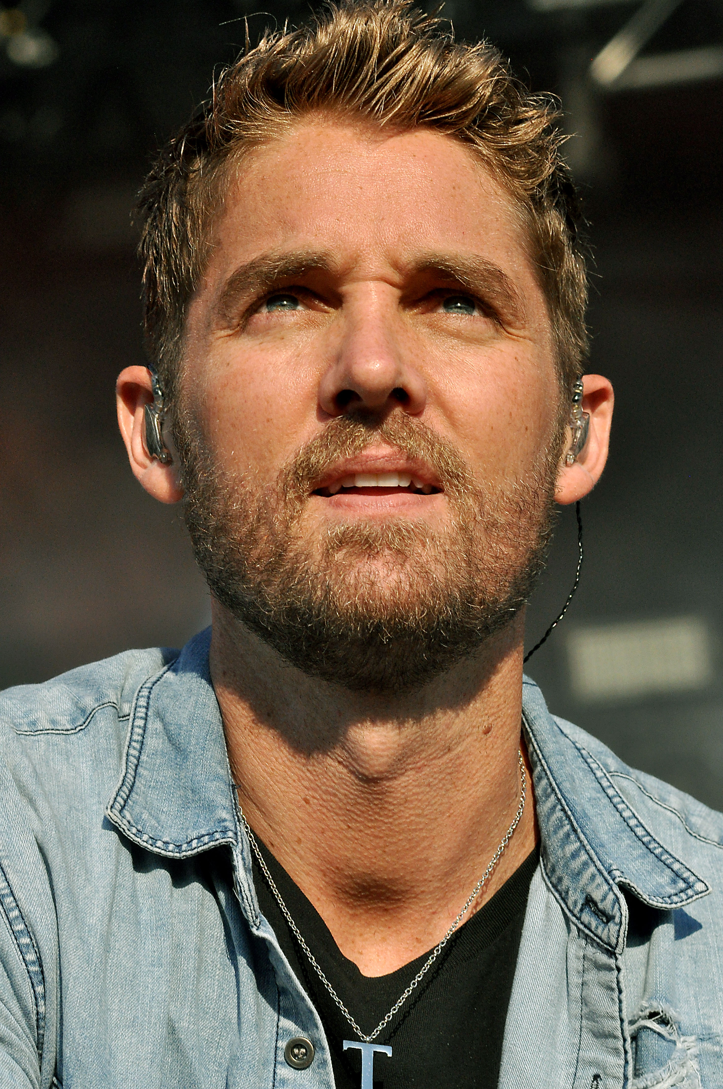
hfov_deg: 8.2
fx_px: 5074
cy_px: 544
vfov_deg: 12.2
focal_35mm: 168
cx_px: 362
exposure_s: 1/1250
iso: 800
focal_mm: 112
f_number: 9
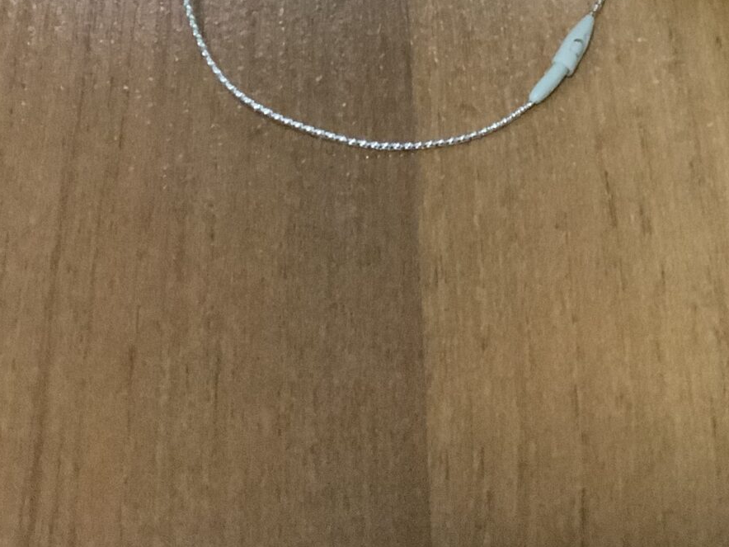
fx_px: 1769
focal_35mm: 84
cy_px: -217
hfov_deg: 23.2
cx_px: 497
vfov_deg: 16.4
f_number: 1.8
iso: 500
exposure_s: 1/30
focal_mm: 3
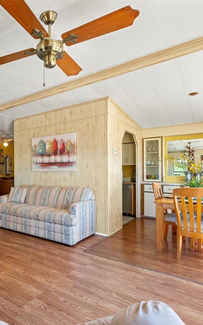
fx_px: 203
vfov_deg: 77.1
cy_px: 163
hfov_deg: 49.7
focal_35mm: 23
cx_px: 38
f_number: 7.1
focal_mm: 10
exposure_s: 1/15
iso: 400
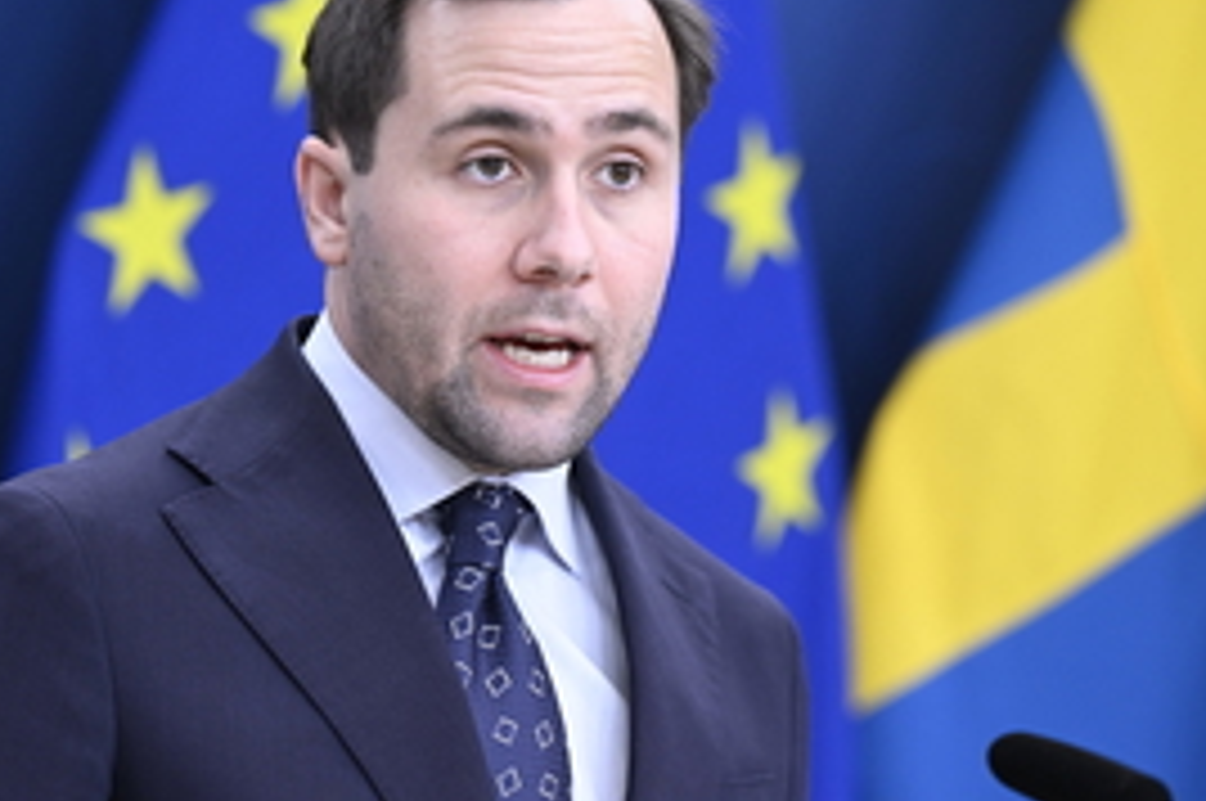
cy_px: 405
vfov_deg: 5.6
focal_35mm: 244
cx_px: 558
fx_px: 8164
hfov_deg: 8.4
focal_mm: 170
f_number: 3.5
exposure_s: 1/250
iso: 1600
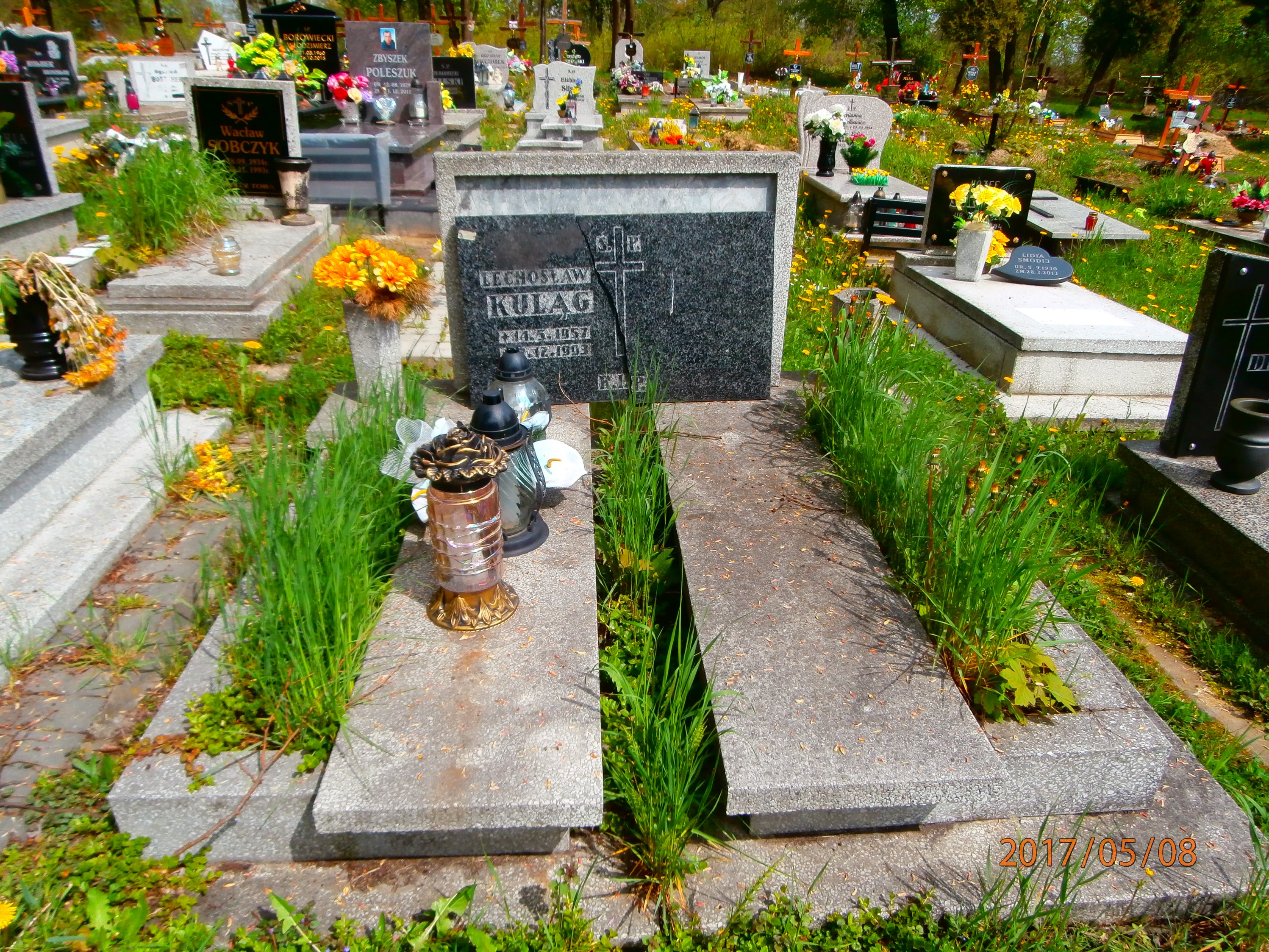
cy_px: 476
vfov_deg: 56.8
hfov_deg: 71.6
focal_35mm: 24
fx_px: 880
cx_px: 634
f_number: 3
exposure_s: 1/1000
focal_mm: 4.2
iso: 100
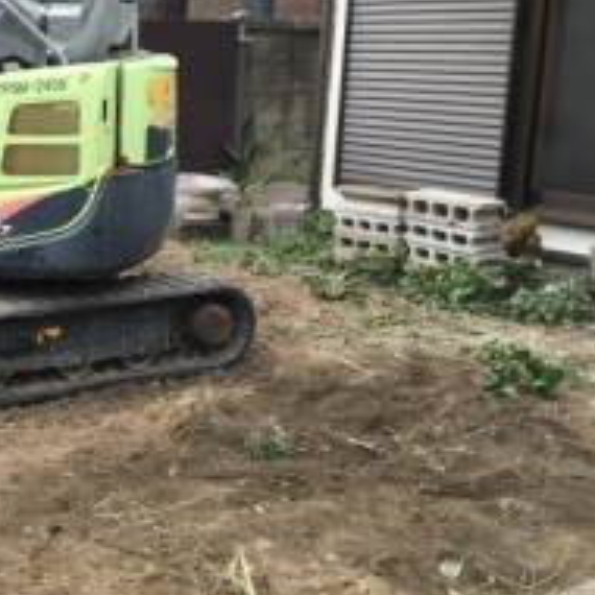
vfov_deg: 29.5
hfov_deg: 27.1
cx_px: -60
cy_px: 230
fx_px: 1128
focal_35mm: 58
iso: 25
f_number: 2.2
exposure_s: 1/499
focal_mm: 4.15
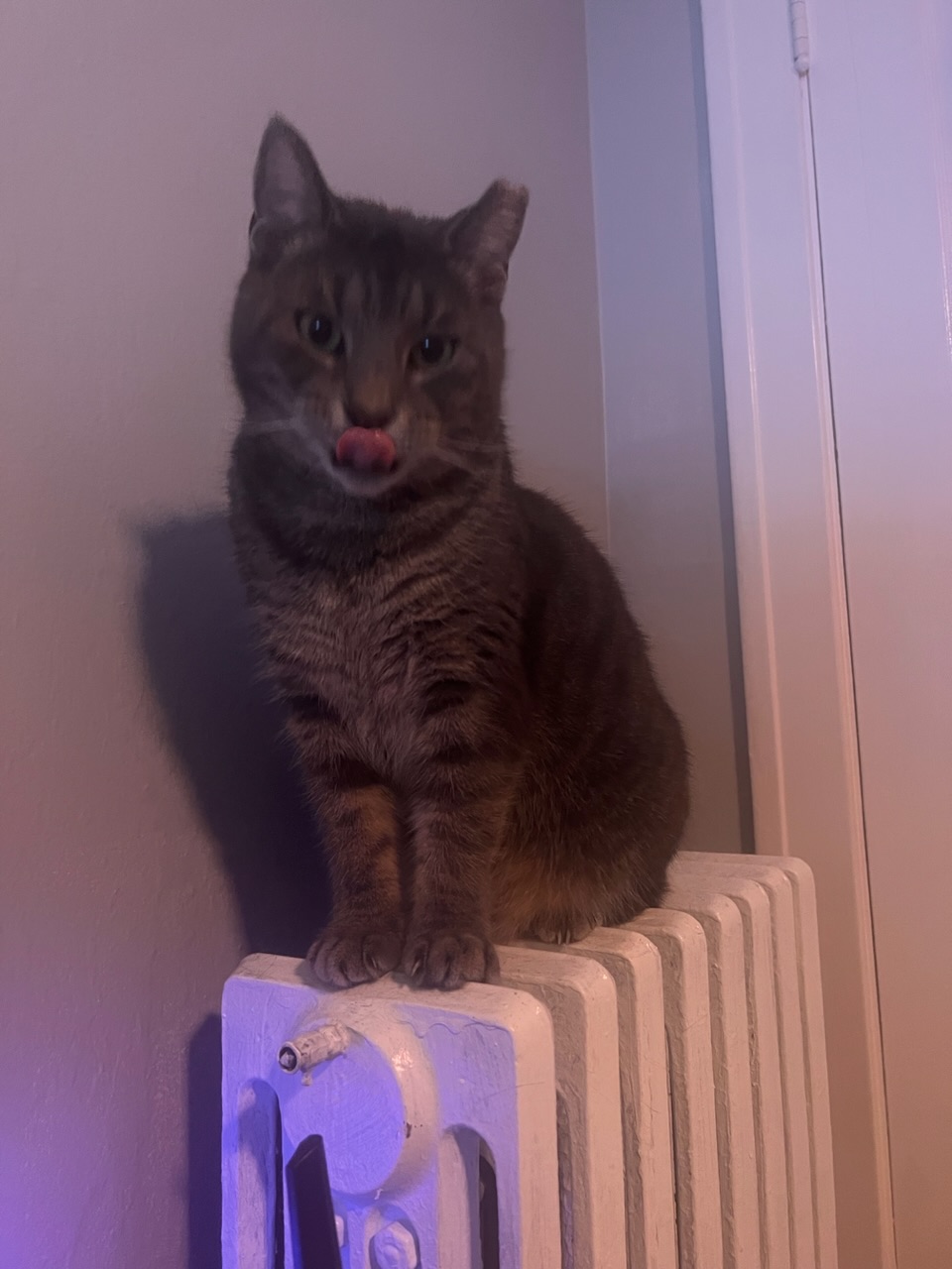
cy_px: 634
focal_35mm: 26
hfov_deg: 53.1
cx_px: 476
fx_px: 953
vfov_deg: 67.3
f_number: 1.5
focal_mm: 5.7
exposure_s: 1/29
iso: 640
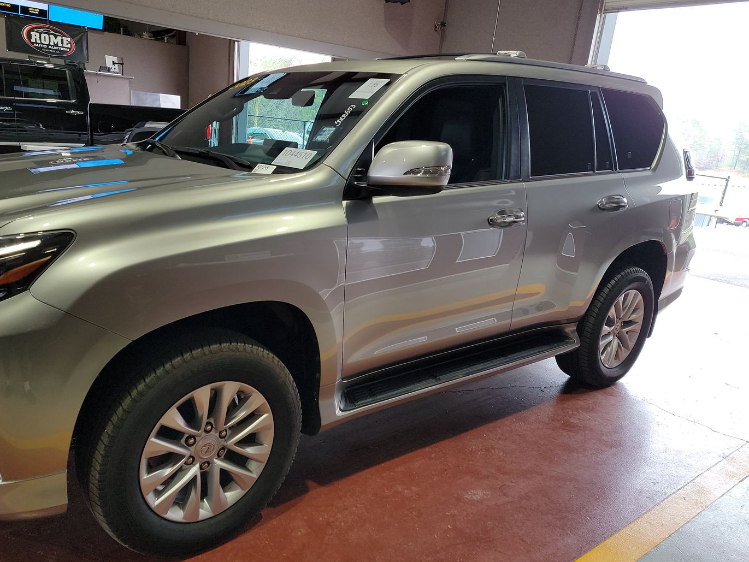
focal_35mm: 28
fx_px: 606
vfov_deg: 49.8
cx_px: 318
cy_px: 281
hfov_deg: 63.1
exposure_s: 1/59
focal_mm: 6.7
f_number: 1.8
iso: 178
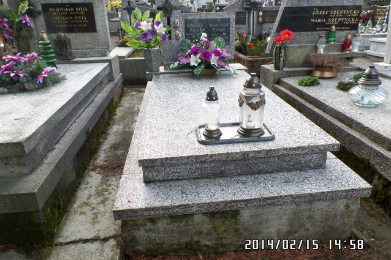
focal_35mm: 24
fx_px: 261
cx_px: 196
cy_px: 119
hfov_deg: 73.8
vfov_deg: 53.0
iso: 100
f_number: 3.5
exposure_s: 1/90
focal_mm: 4.1
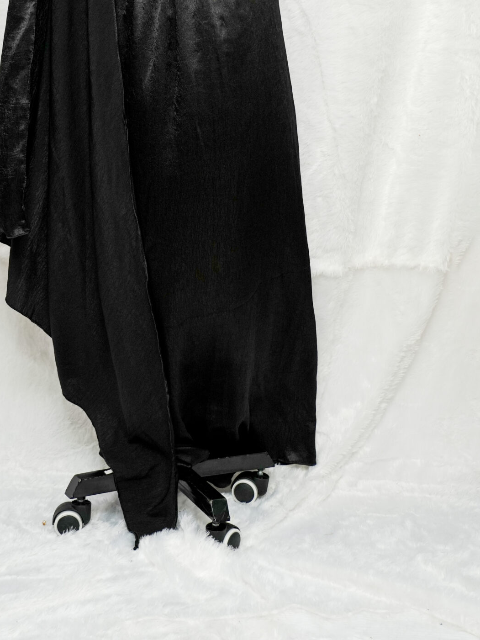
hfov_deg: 22.5
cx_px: 171
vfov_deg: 29.0
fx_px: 1202
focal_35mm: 65
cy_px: 103
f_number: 4
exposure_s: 1/200
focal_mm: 37
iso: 320
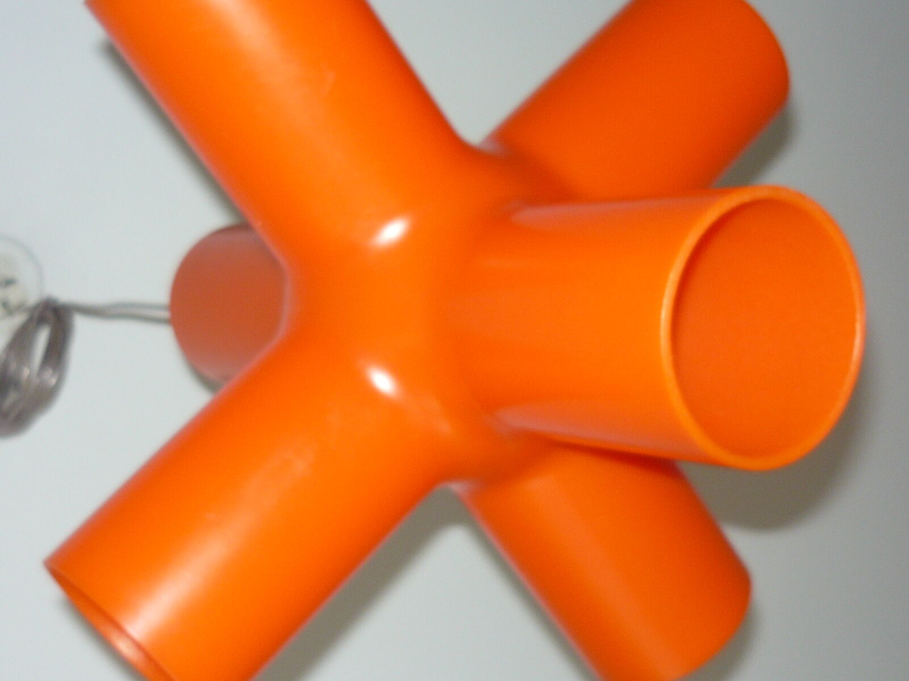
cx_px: 454
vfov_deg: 27.5
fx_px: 1392
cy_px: 340
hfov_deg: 36.2
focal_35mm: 53
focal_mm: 5.5
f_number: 2.8
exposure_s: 1/30
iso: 100
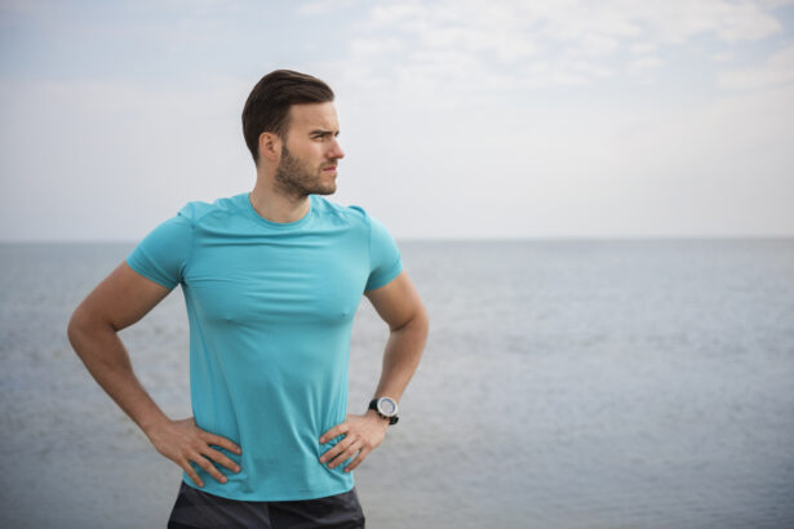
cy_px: 264
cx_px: 397
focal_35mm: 52
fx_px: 1147
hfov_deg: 38.2
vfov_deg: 26.0
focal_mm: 52
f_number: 2.8
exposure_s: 1/1600
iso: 100
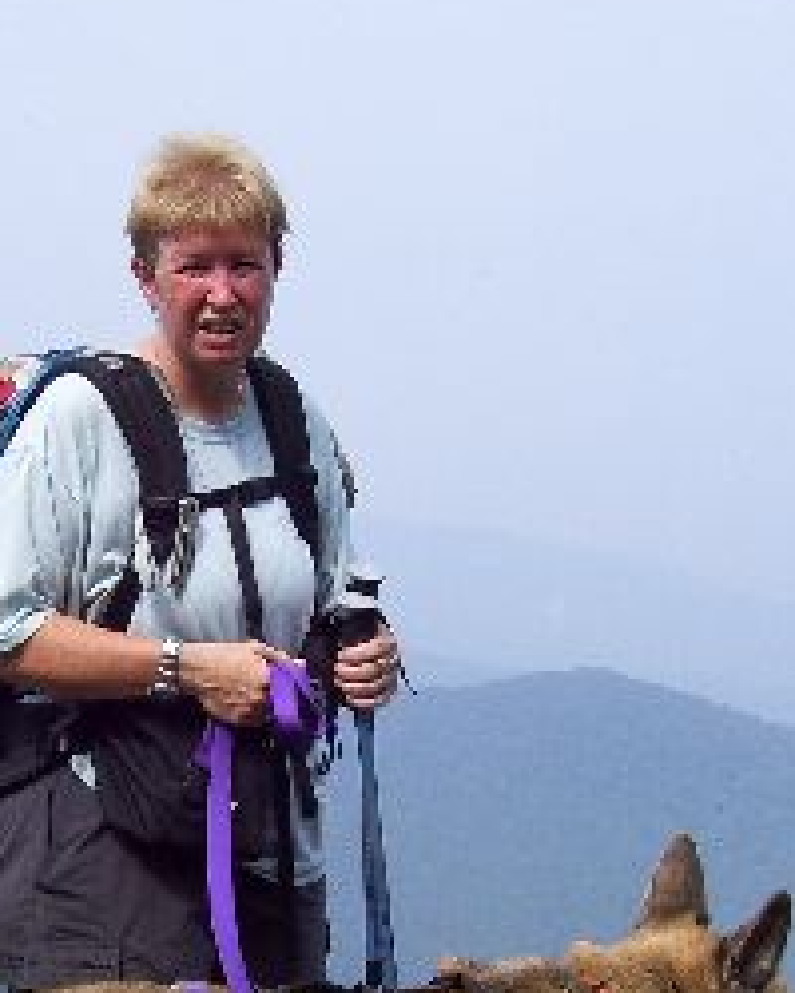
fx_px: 2647
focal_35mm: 90
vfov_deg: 21.1
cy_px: 707
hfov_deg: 17.0
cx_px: 183
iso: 80
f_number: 4.8
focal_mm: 6
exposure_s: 1/640
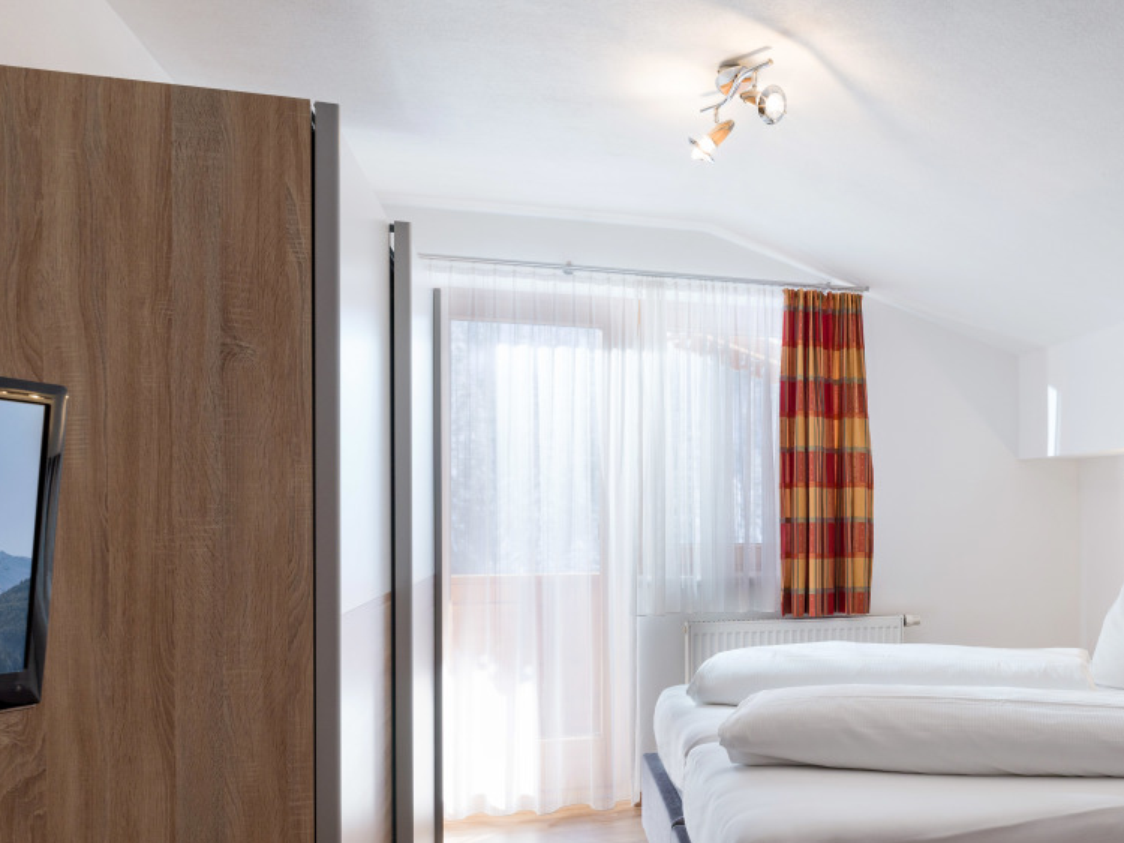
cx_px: 940
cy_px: 531
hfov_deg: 52.2
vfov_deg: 43.8
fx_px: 1039
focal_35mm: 32
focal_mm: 21
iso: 400
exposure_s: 1/15
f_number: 8
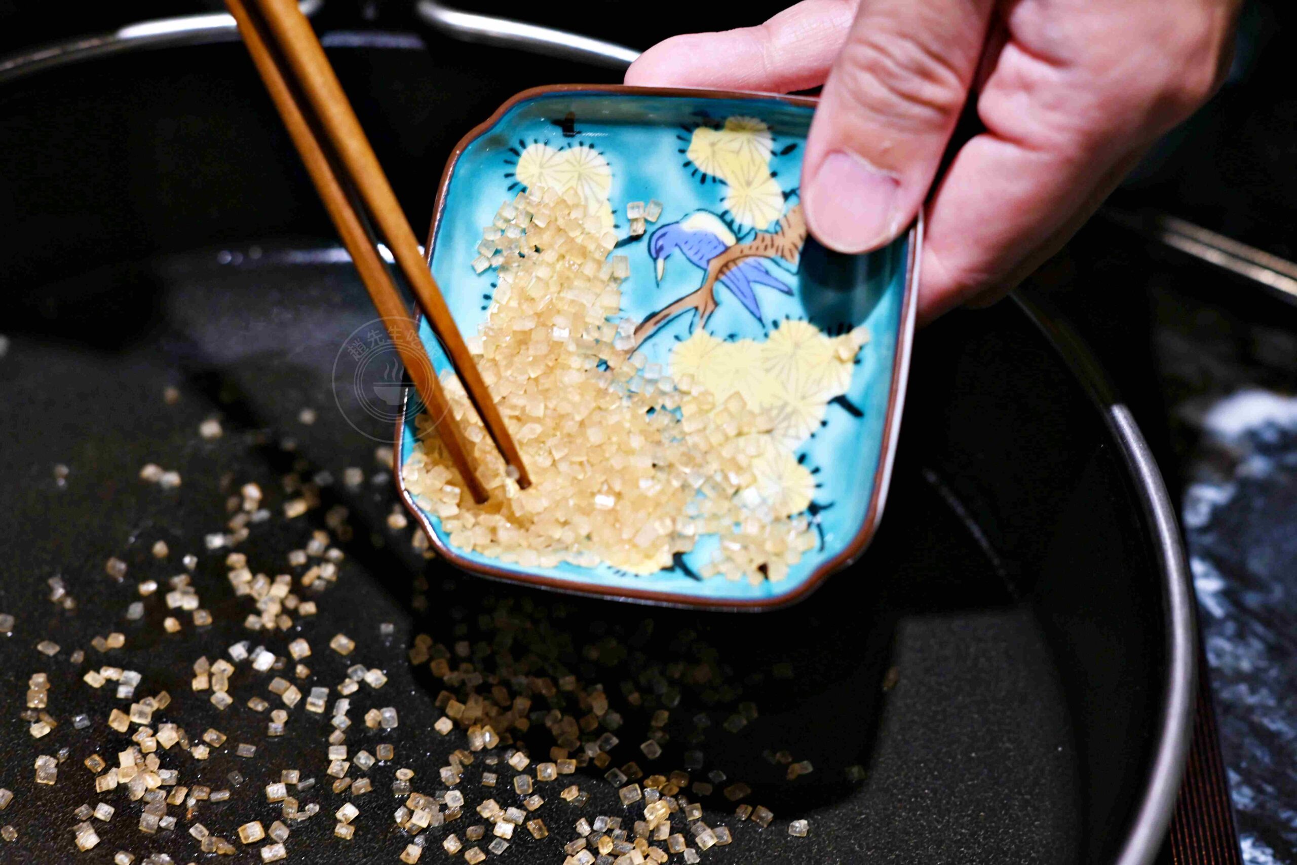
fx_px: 2702
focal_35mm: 75
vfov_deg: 18.2
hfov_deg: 27.0
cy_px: 432
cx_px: 648
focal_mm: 50
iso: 640
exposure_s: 1/200
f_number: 3.2
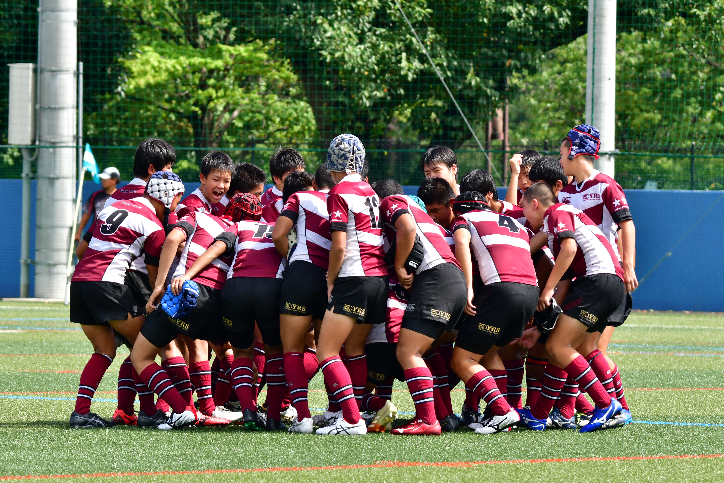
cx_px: 362
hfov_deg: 5.1
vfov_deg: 3.4
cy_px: 242
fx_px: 8144
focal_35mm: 405
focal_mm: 270
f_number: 9
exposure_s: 1/800
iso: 500
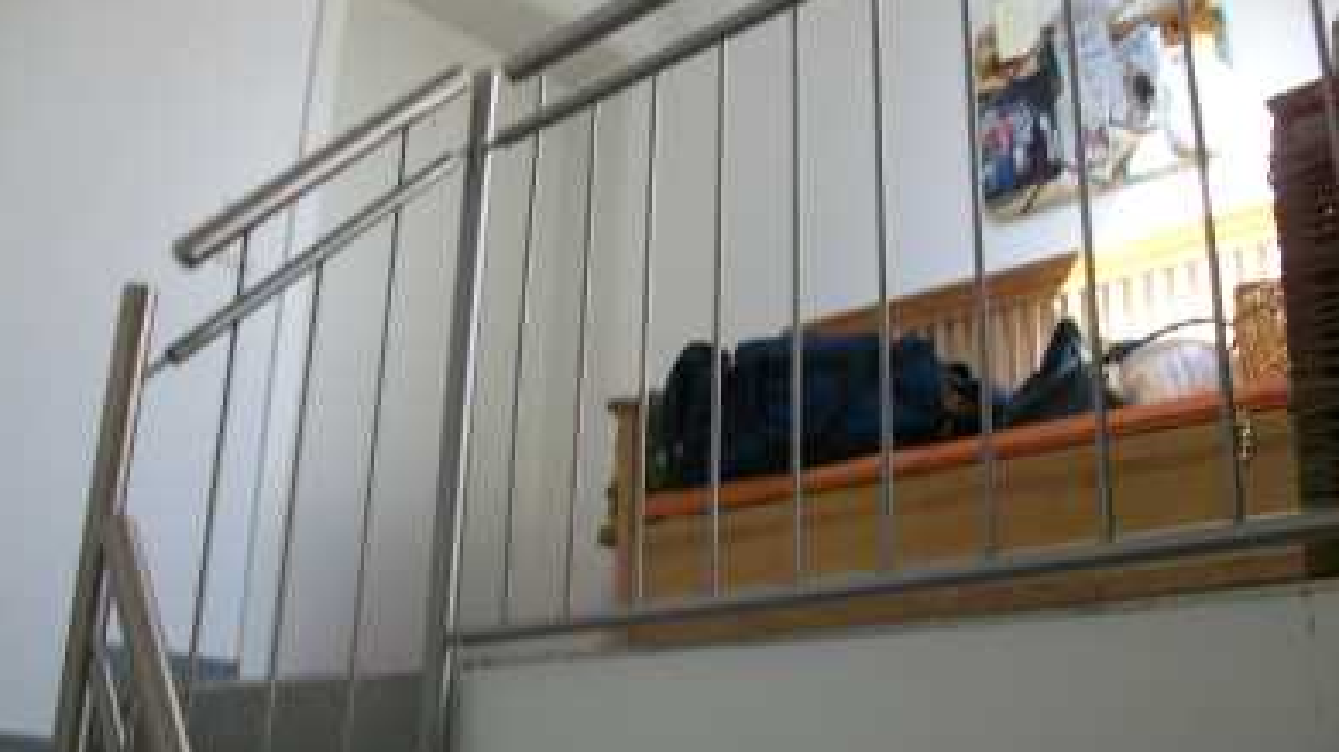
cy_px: 371
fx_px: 1349
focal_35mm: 38
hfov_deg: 52.8
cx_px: 656
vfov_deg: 31.2
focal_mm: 5.7
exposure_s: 1/114
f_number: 2.8
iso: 80
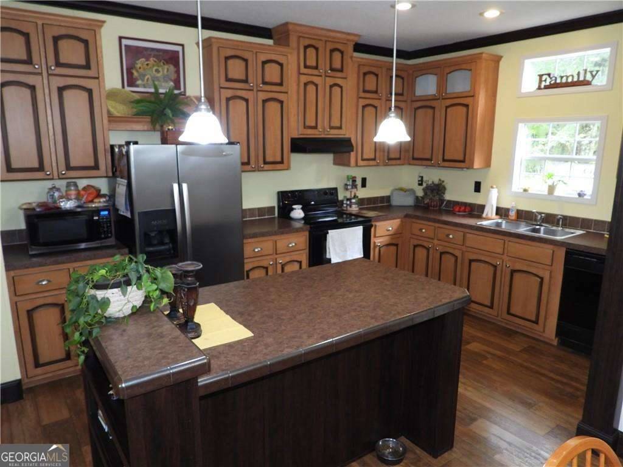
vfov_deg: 56.8
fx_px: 432
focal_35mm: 24
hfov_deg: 71.6
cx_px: 312
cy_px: 234
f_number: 2.8
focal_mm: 4.3
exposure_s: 1/30
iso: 200
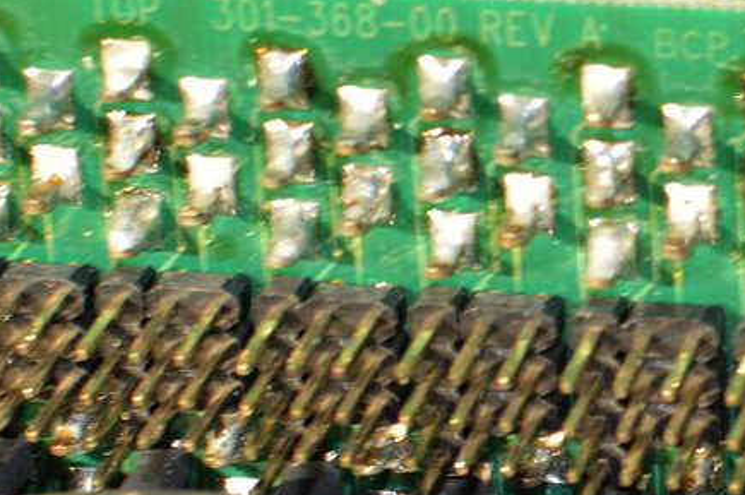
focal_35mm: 217
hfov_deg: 9.2
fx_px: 4487
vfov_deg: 6.3
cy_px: 305
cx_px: 1171
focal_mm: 35
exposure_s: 1/60
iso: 100
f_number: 8
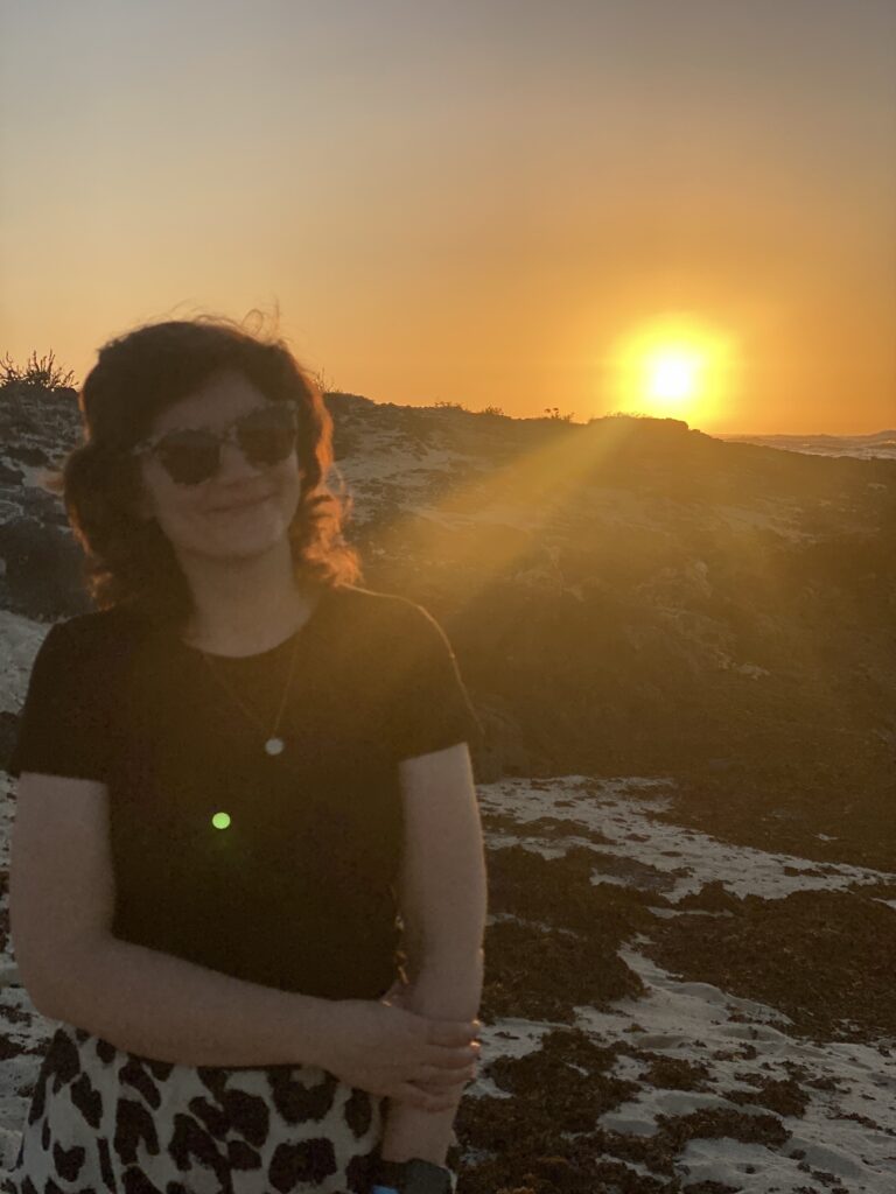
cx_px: 448
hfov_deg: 28.0
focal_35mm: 52
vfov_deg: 36.8
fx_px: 1795
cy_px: 597
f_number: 2
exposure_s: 1/1370
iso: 20
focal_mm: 6
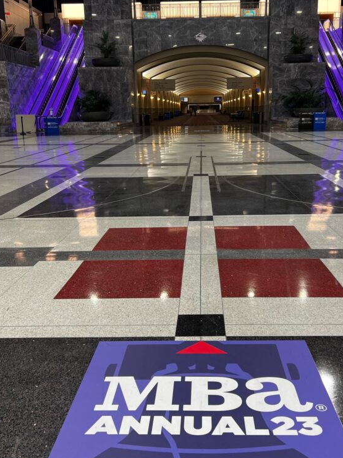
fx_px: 476
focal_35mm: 36
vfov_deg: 51.3
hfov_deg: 39.6
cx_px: 190
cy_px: 219
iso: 64
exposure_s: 1/60
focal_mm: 5.7
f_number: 1.5
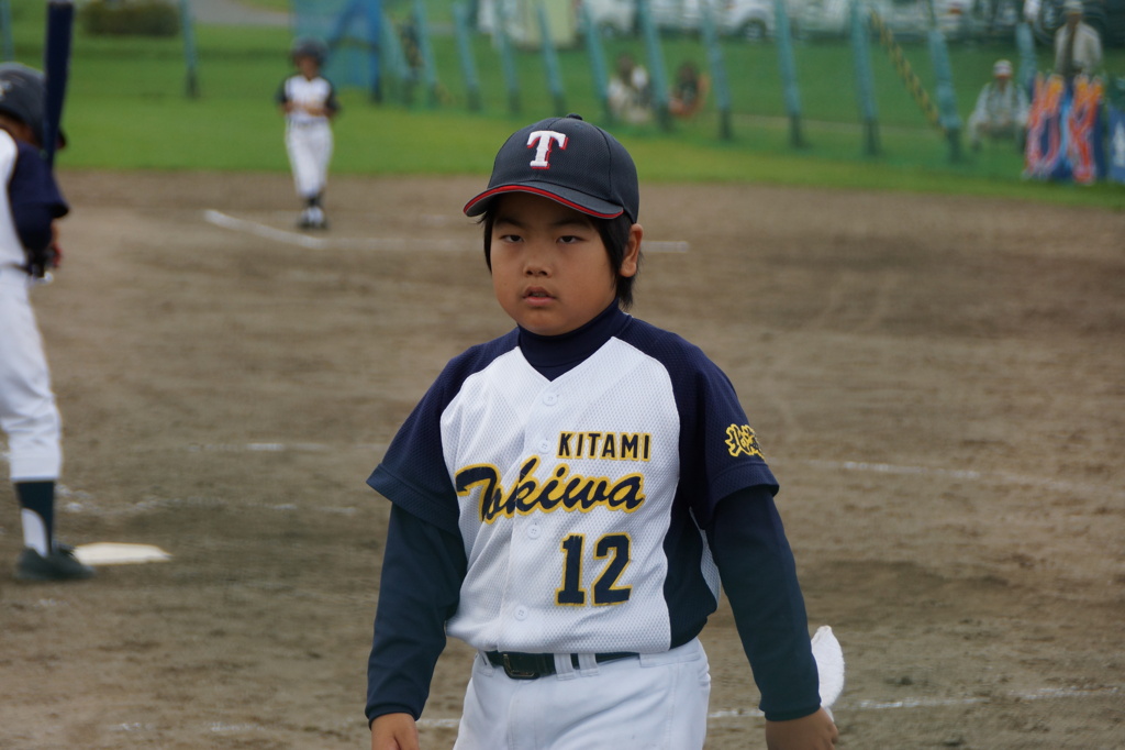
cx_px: 562
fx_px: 4920
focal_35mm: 158
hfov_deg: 13.0
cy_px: 375
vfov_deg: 8.7
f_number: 5.6
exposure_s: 1/1000
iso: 320
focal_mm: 105
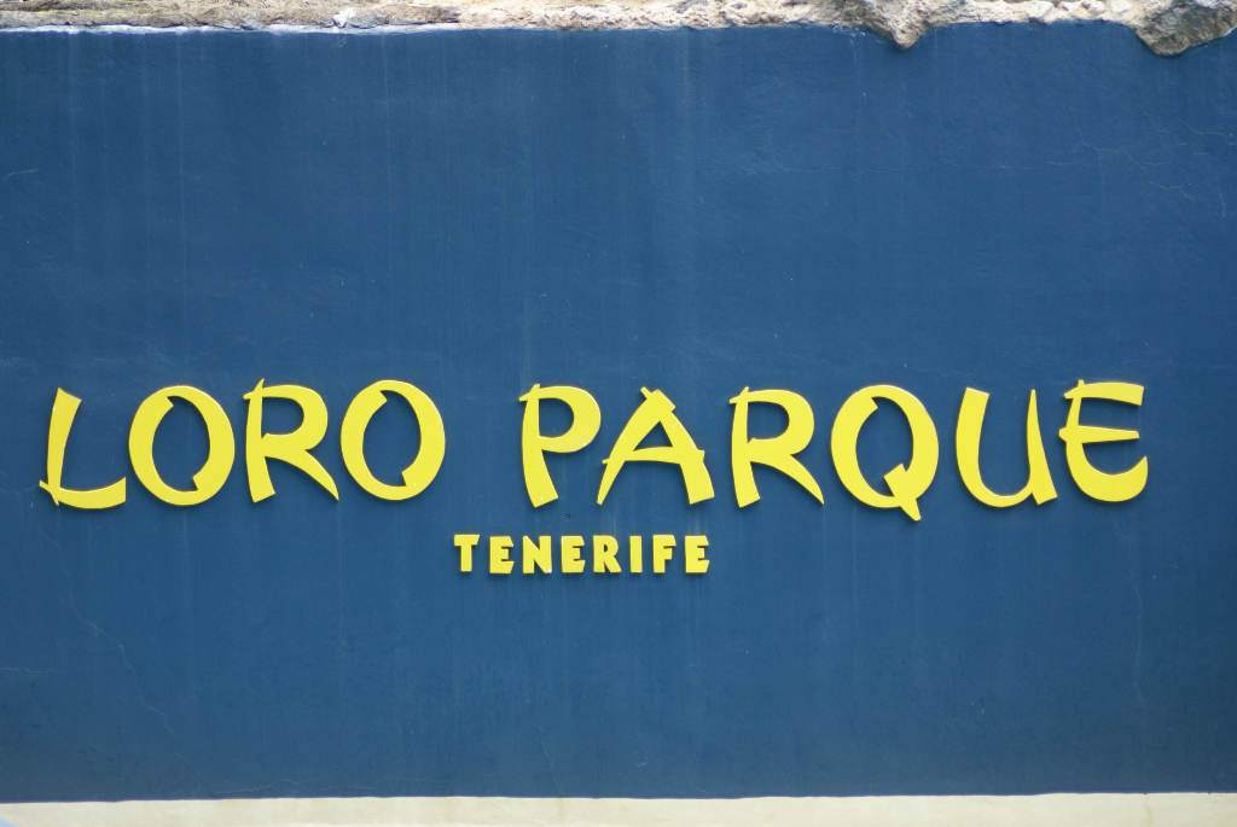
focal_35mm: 180
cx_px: 618
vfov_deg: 7.6
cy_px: 414
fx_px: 6191
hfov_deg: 11.4
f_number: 4
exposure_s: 1/200
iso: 160
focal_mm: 120
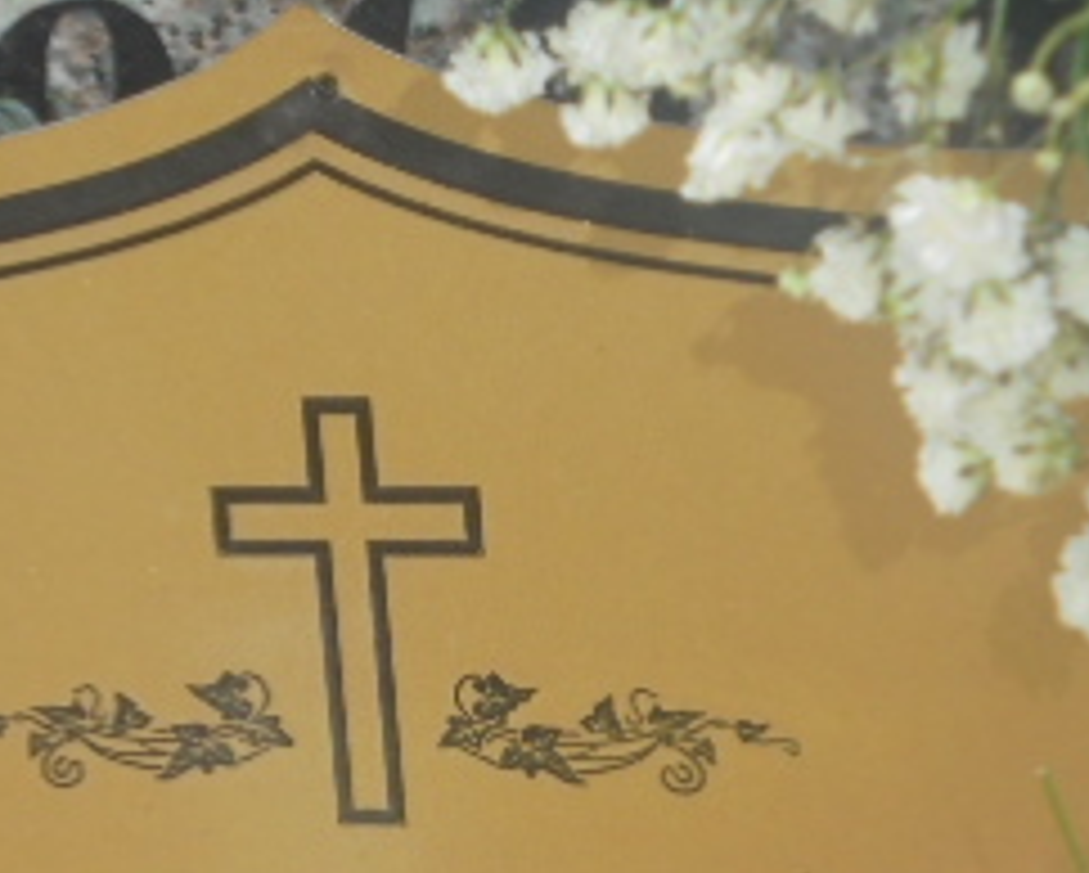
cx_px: 450
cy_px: 1071
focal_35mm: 165
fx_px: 5322
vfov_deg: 9.2
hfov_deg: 11.7
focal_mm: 11.5
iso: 160
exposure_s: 1/30
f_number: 5.6
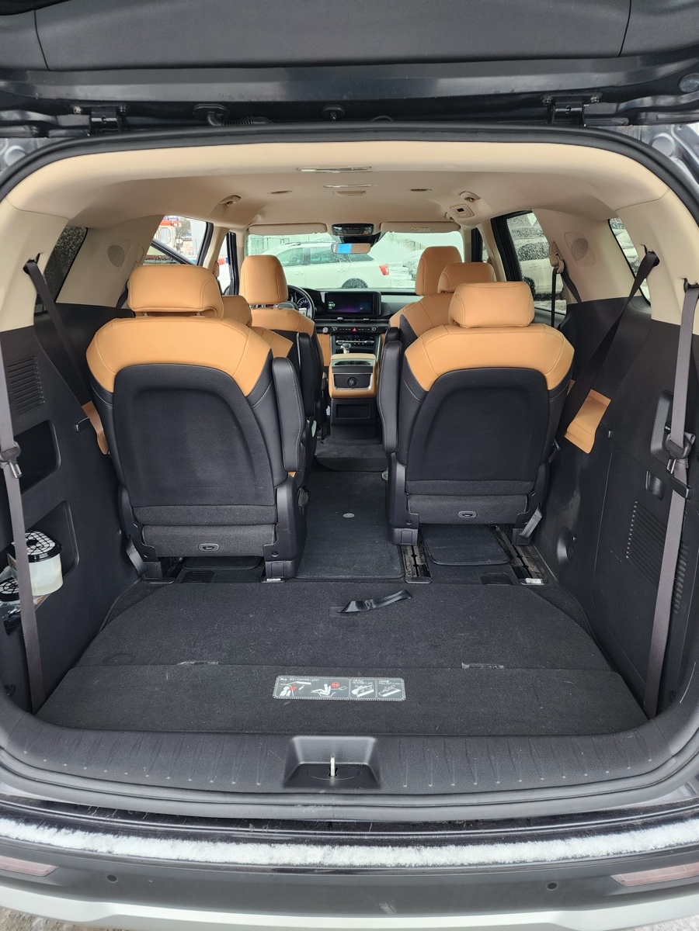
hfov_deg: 58.9
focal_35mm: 23
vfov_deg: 73.9
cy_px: 466
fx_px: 619
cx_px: 350
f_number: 1.8
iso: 125
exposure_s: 1/180
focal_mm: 6.4
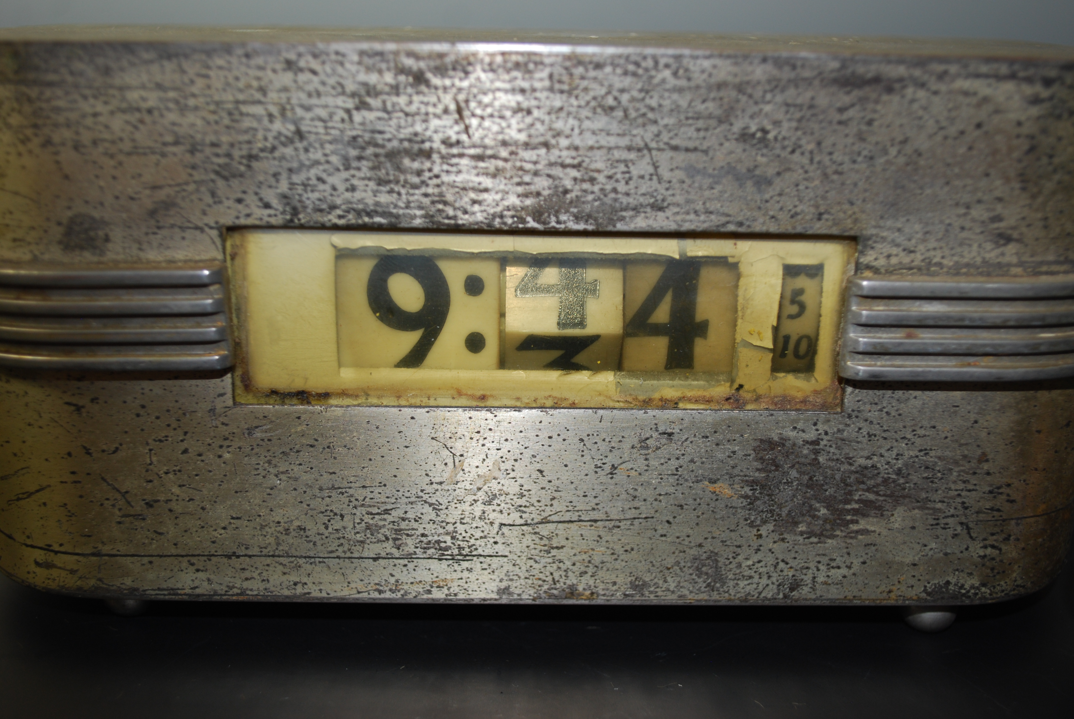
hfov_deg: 49.5
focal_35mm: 39
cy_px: 360
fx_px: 1165
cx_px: 537
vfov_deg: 34.3
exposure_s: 1/60
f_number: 4.2
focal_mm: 26
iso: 200
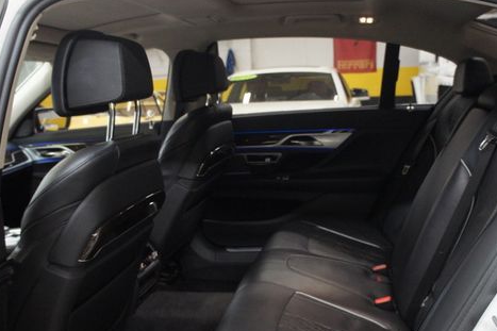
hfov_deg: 51.9
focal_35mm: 37
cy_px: 206
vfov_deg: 35.7
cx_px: 265
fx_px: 511
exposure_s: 1/30
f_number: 3.5
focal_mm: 18
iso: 1250
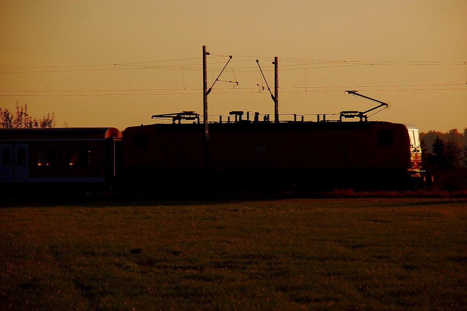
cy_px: 156
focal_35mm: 225
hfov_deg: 9.2
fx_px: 2916
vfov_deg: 6.1
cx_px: 234
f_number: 6.3
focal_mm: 150
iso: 200
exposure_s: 1/1000
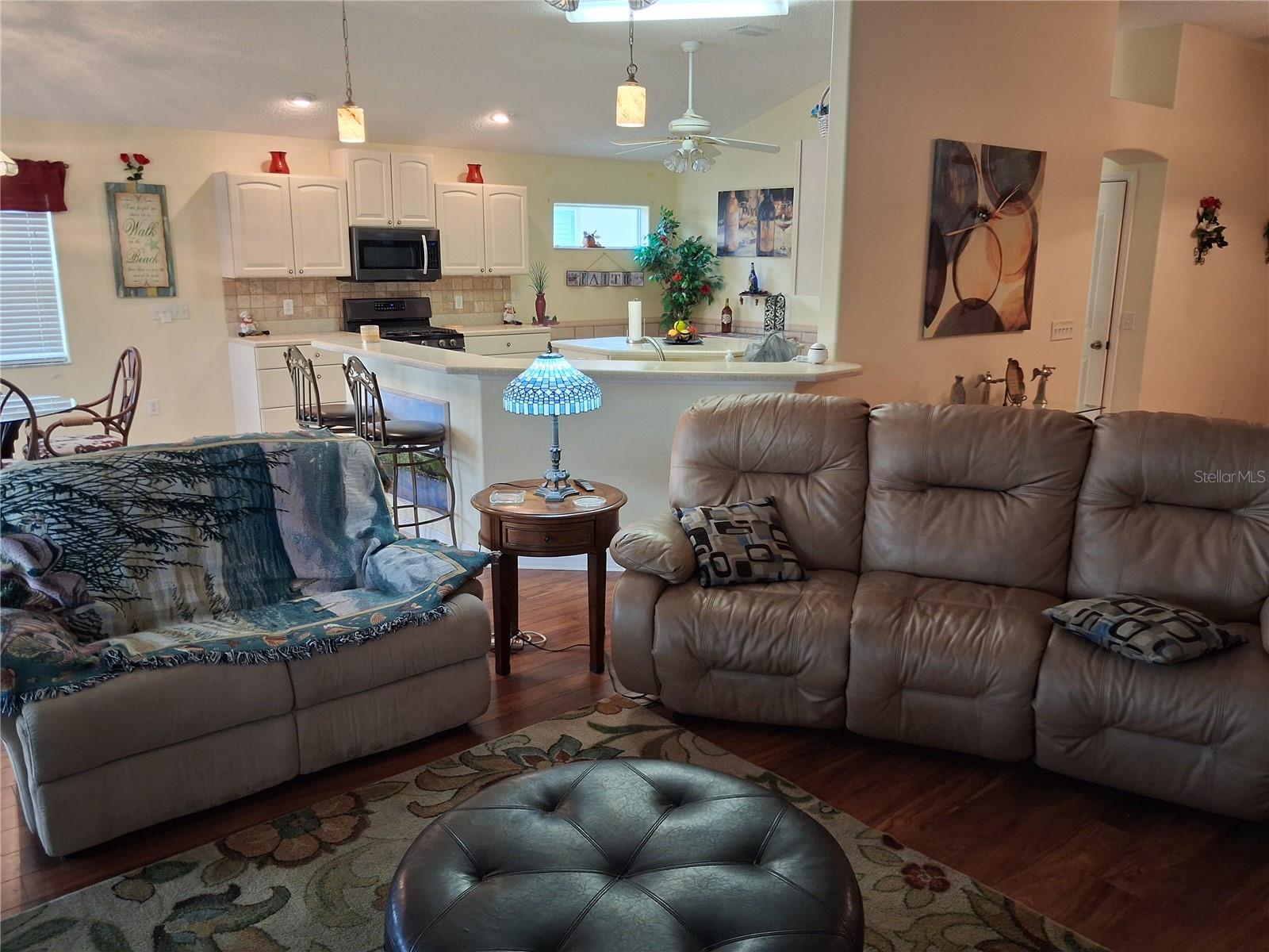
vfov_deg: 51.4
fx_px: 990
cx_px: 634
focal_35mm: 27
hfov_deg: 65.3
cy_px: 476
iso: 250
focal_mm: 4
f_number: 1.8
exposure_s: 1/60
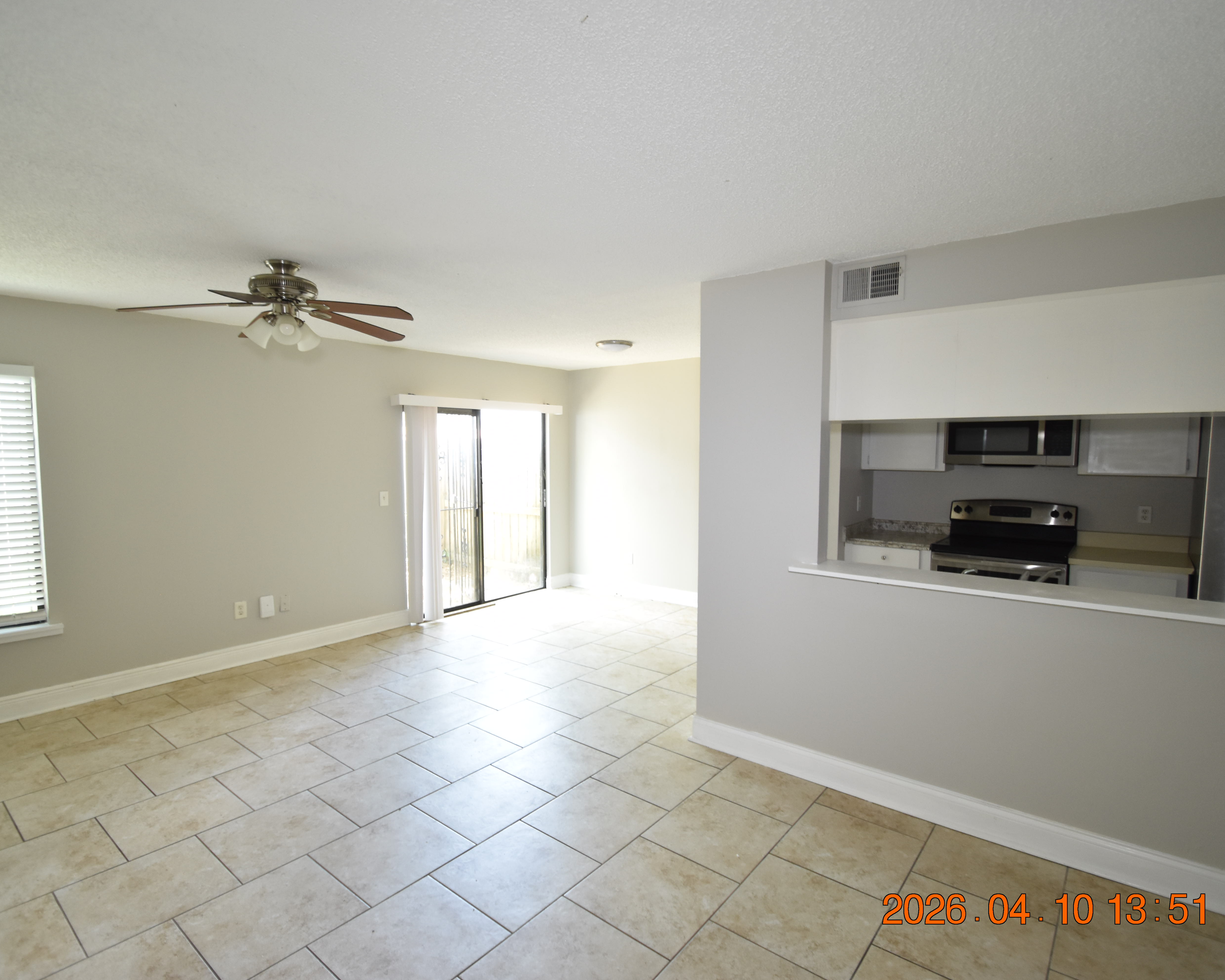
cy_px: 491
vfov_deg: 77.0
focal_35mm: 17
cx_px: 610
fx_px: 616
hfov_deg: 89.6
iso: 800
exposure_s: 1/20
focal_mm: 10
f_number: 3.5
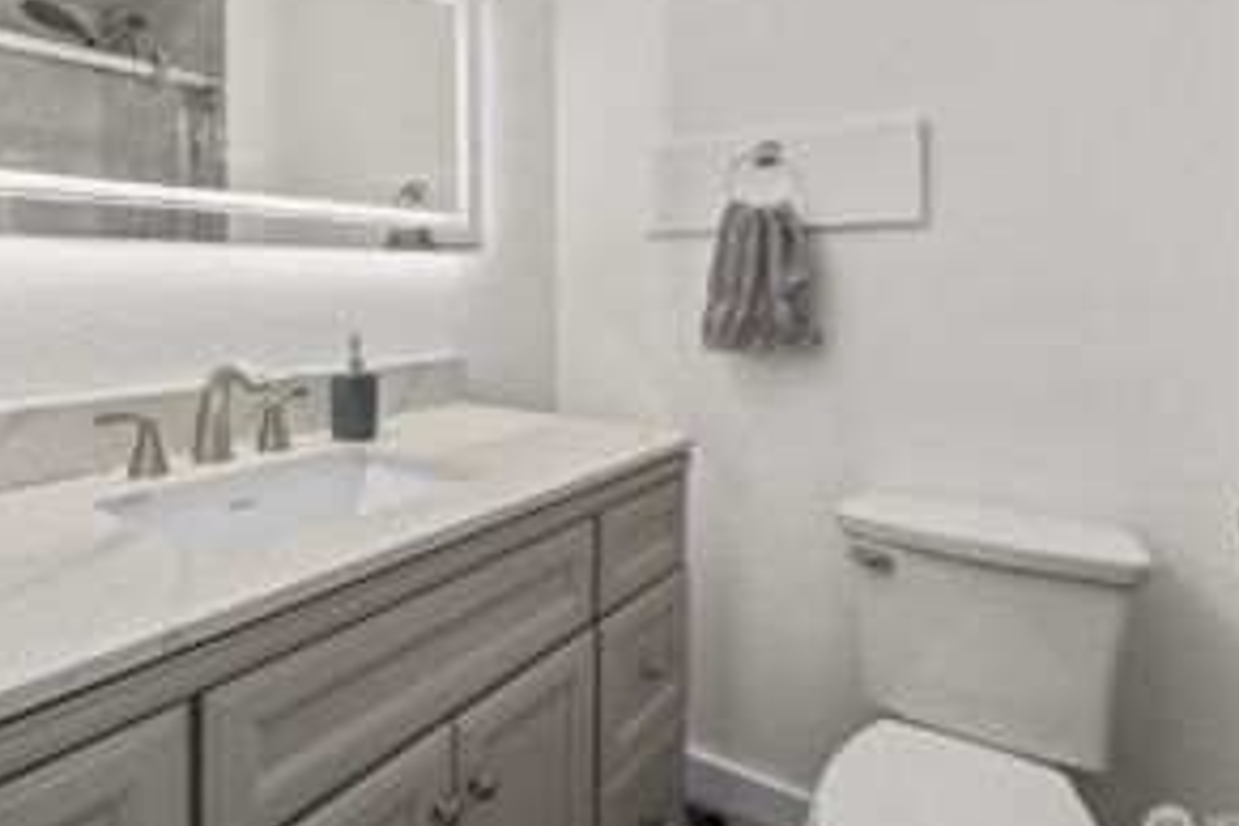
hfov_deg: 78.2
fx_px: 757
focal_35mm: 22
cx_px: 536
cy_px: 300
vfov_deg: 56.4
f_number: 9
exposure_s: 1/20
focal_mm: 16
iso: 320
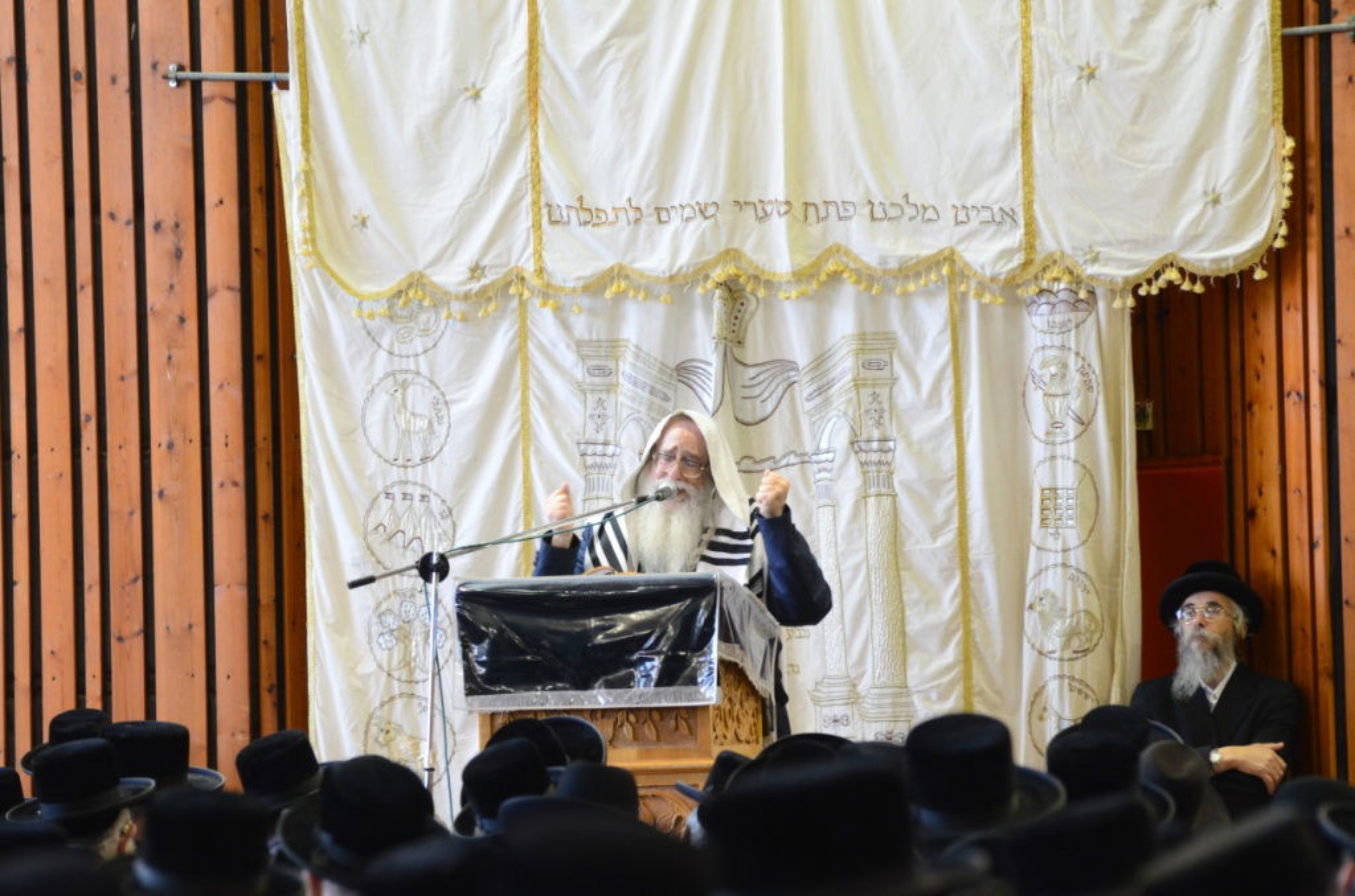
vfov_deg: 6.5
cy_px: 448
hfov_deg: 9.8
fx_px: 7887
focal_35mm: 210
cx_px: 678
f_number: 5.6
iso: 1600
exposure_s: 1/40
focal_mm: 140
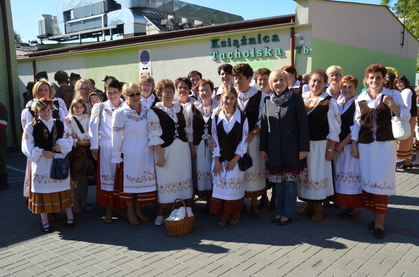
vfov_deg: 41.5
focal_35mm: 32
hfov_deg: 59.6
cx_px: 210
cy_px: 138
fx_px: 366
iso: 800
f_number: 13
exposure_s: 1/640
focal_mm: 21
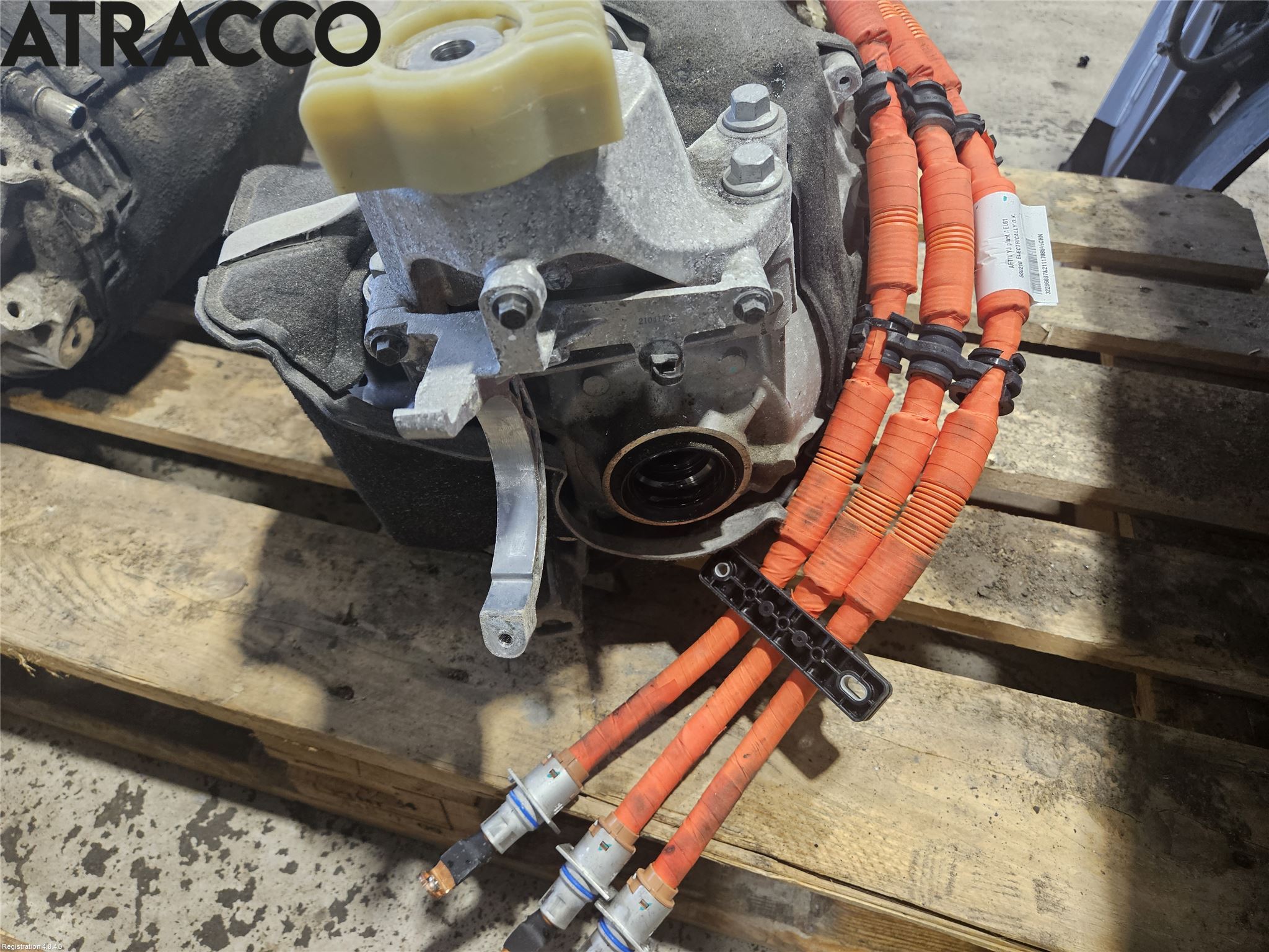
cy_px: 476
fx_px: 843
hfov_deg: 73.9
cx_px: 634
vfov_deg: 58.9
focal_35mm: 23
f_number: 1.8
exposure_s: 1/100
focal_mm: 5.4
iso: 250
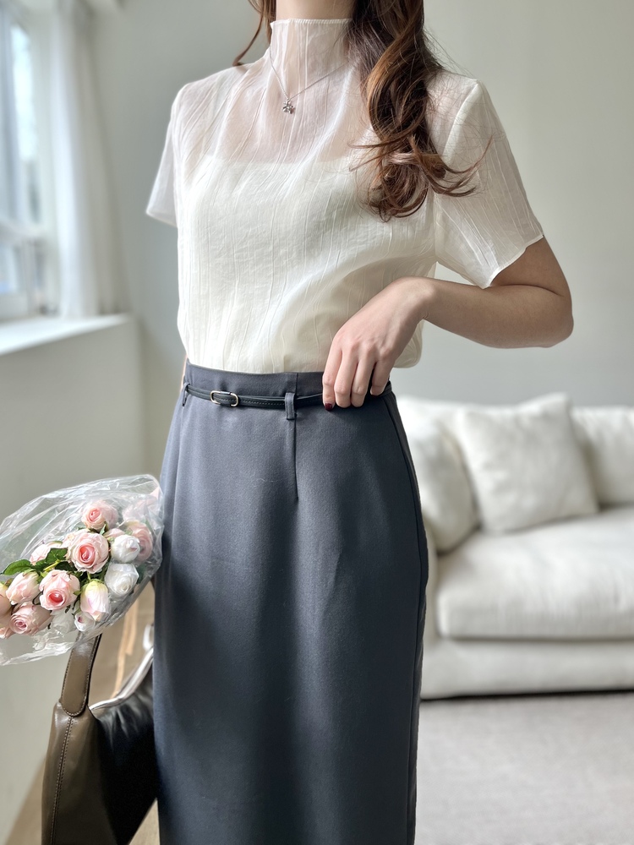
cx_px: 317
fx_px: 635
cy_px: 422
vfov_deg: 67.3
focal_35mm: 26
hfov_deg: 53.1
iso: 50
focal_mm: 5.1
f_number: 1.6
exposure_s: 1/361
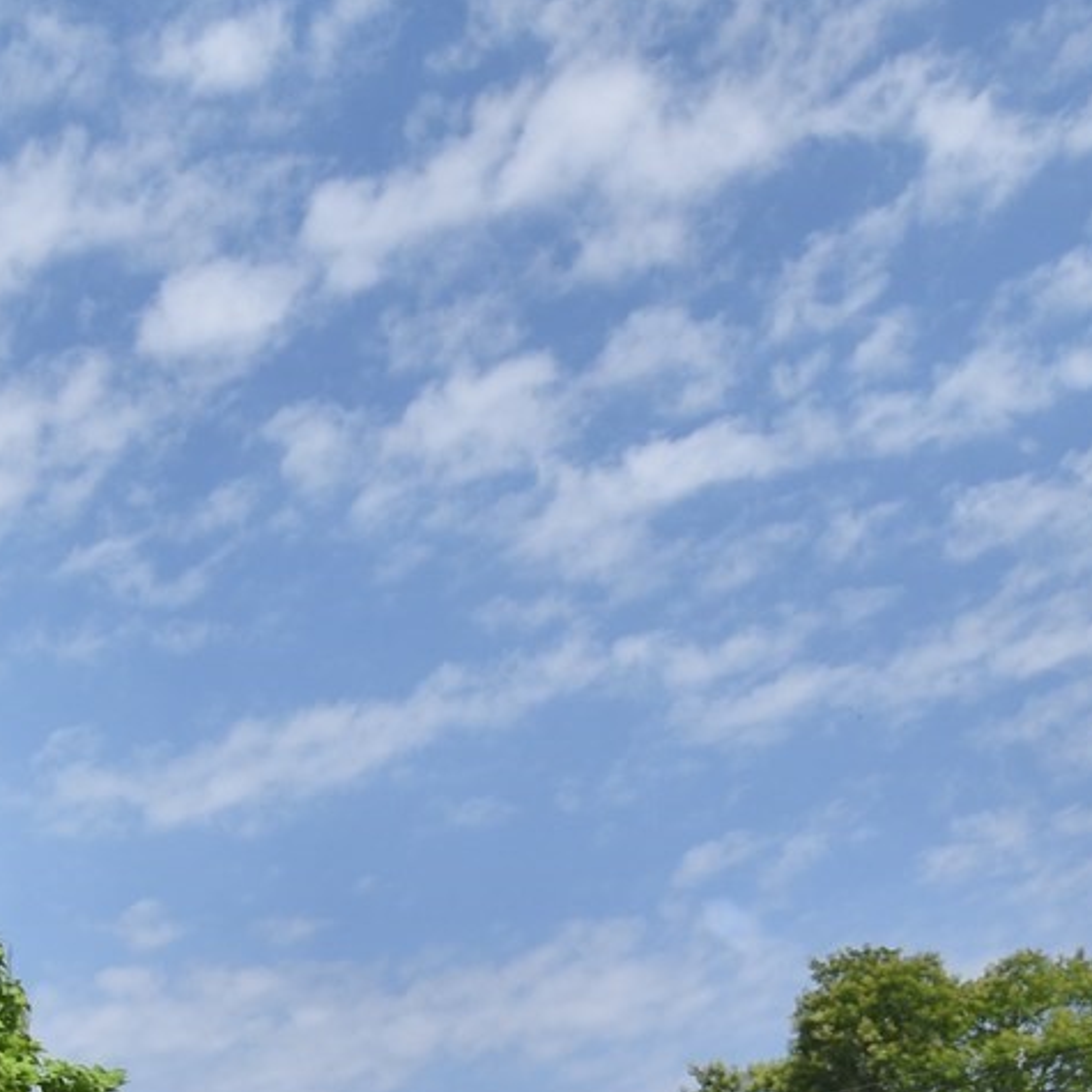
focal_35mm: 55
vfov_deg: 25.1
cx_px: 278
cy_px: 1555
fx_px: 1963
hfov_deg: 30.6
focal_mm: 10
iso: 100
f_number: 10
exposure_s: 1/200
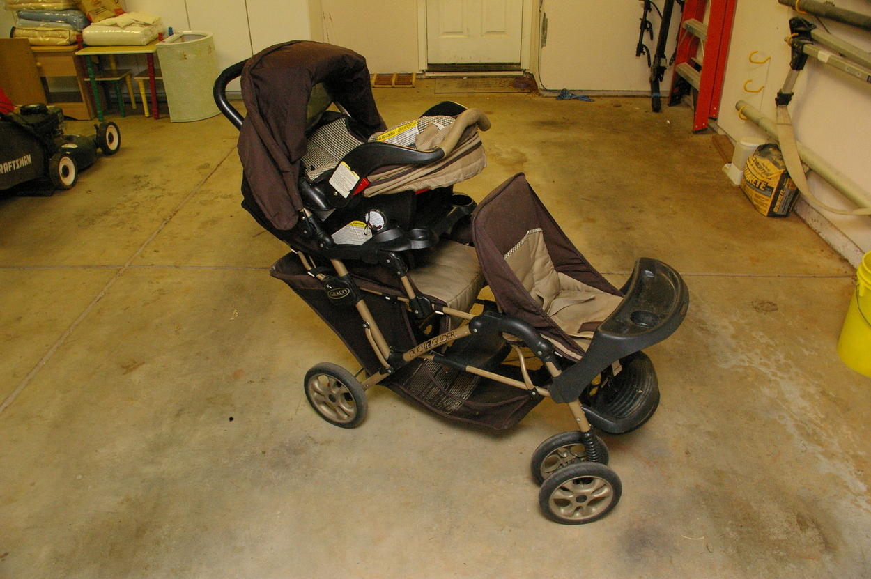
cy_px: 290
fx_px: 653
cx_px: 436
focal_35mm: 27
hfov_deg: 67.4
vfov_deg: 47.8
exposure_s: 1/8
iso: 1600
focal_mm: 18
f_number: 16
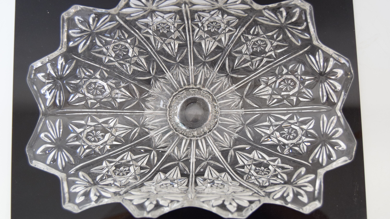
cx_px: 195
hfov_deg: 49.4
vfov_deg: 29.0
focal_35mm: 41
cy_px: 98
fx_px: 424
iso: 1600
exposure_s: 1/100
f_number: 5
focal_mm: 26
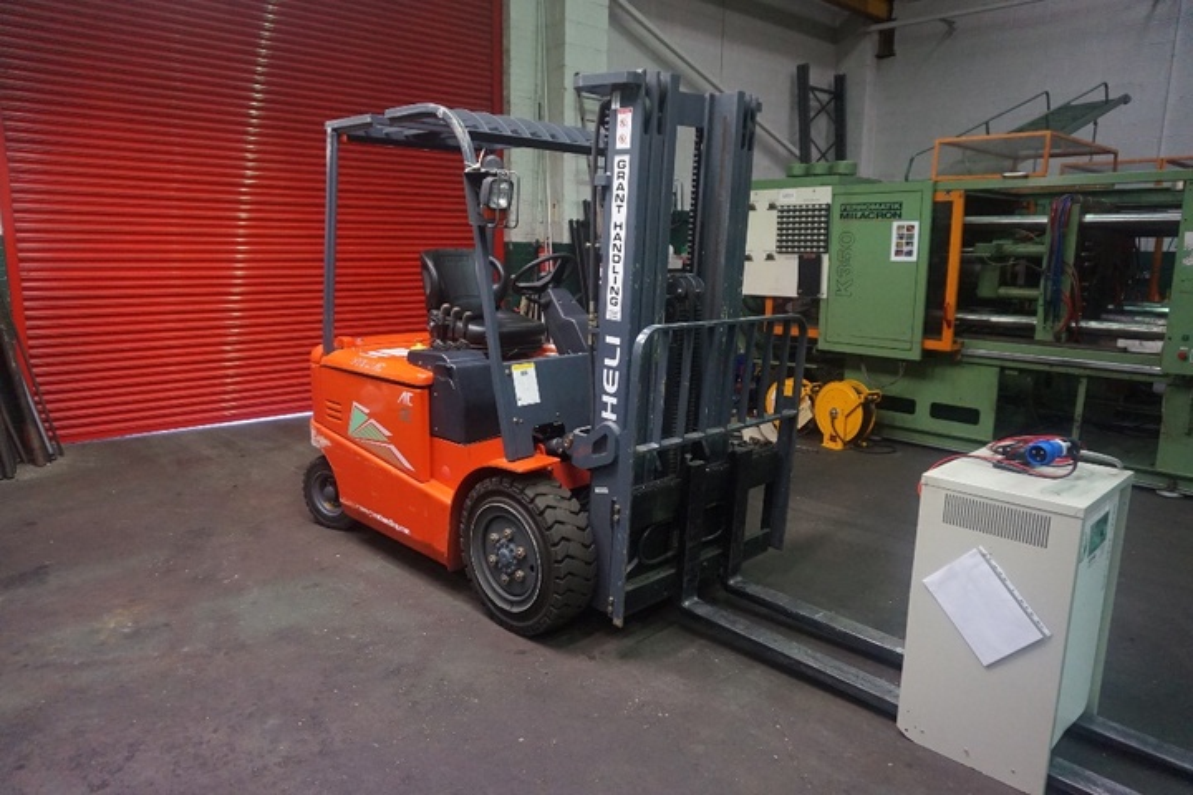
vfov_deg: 53.1
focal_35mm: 24
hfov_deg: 73.7
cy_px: 398
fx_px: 795
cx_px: 596
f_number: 3.5
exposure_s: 1/160
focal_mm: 16
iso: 2500
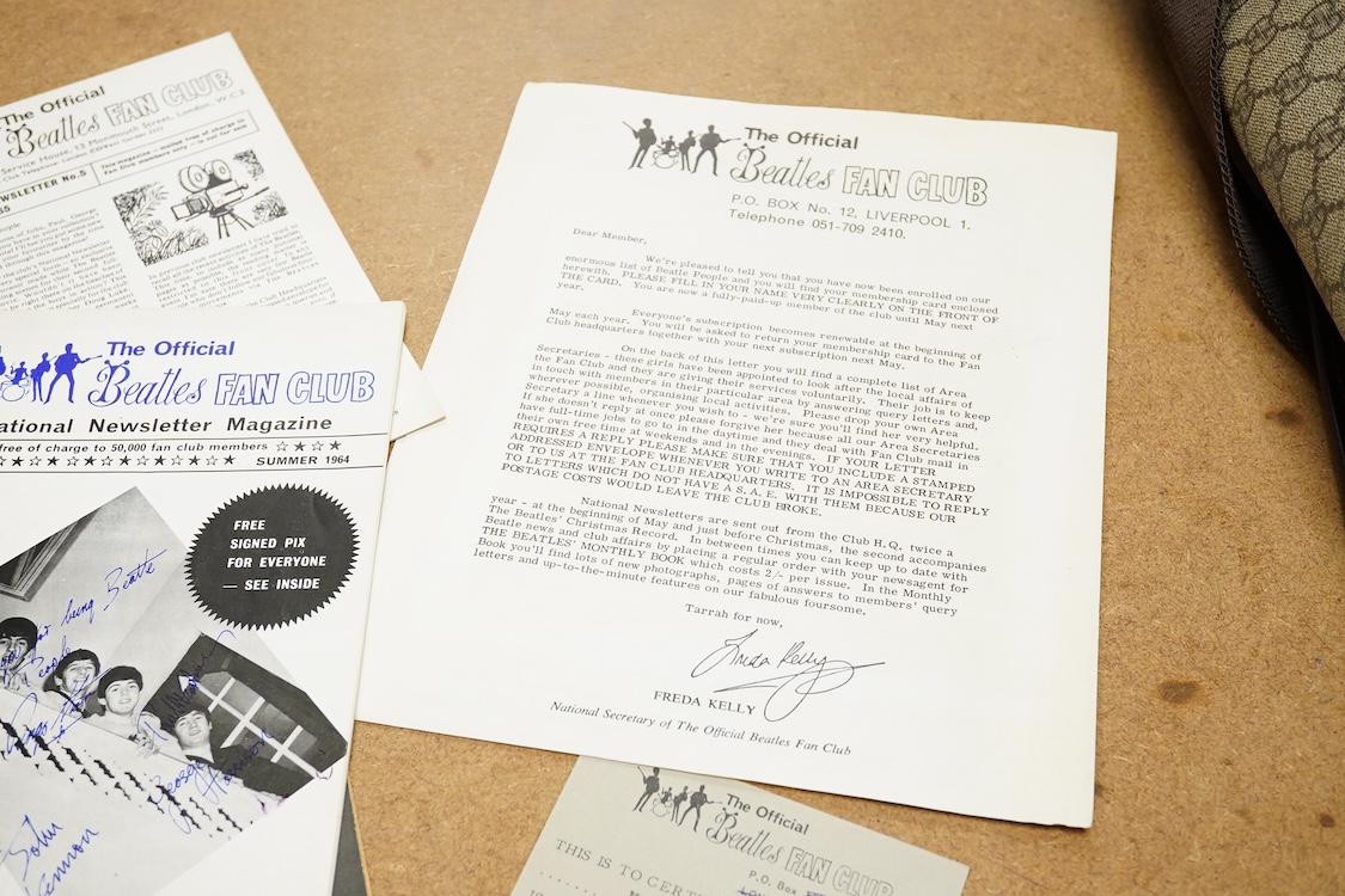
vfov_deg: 29.9
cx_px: 672
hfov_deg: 43.6
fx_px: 1681
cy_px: 448
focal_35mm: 45
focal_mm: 30
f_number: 9
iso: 2500
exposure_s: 1/200
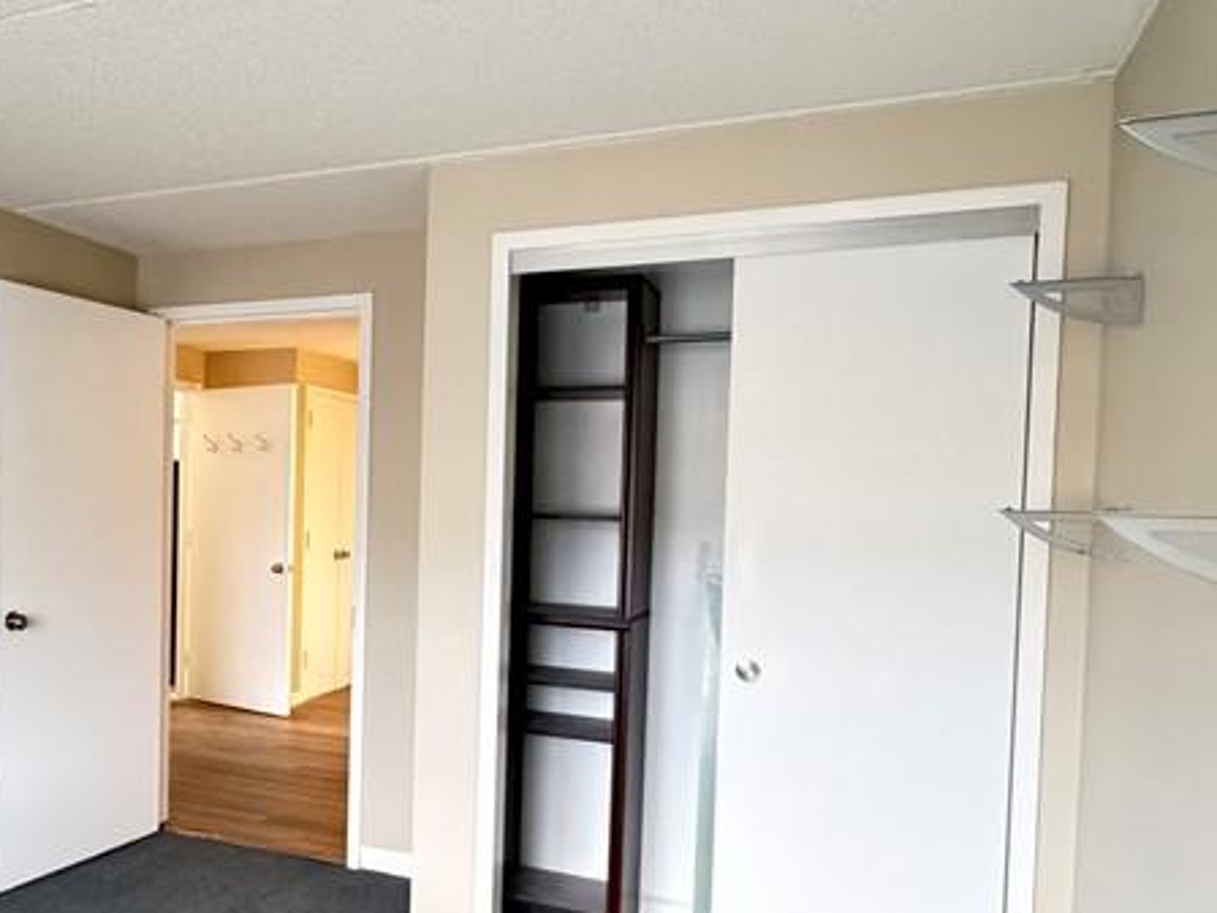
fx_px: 1125
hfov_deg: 54.3
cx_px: 310
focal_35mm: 32
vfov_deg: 44.0
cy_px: 541
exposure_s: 1/60
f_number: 2.2
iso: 1000
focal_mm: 2.22
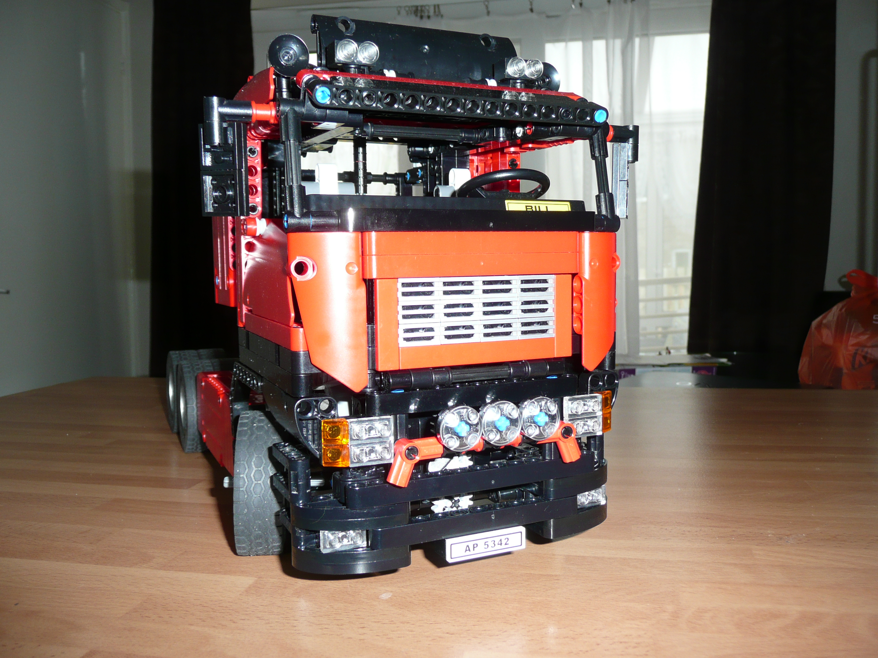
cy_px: 329
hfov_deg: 56.8
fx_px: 812
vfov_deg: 44.2
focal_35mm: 32
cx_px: 439
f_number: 3.5
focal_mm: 5.2
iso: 100
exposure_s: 1/30
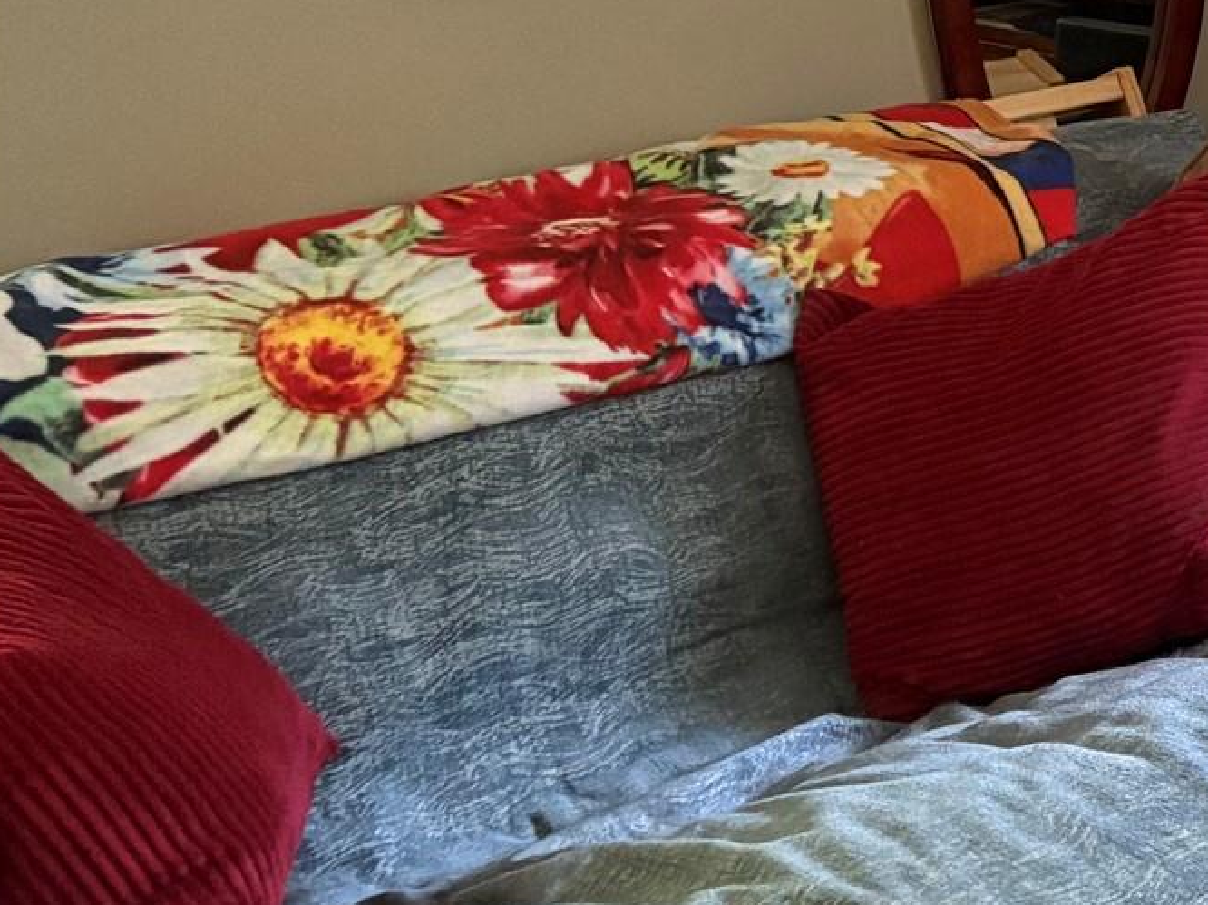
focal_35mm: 80
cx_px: 1837
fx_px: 2791
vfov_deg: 17.8
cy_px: -100
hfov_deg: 20.7
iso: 640
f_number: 1.6
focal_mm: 5.96
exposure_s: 1/40
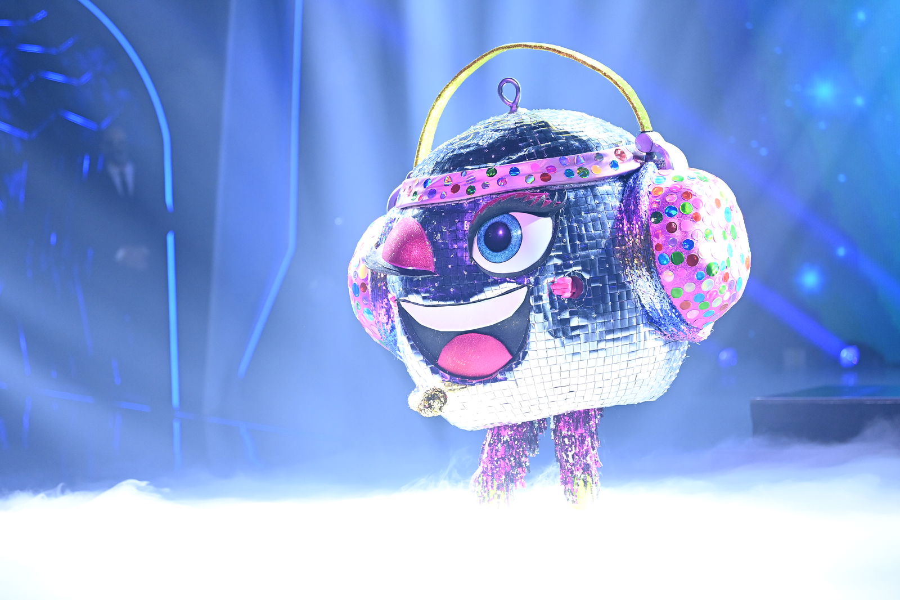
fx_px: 3374
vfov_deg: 10.2
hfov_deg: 15.2
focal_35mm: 135
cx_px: 450
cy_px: 300
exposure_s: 1/1000
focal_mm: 135
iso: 3200
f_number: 2.8
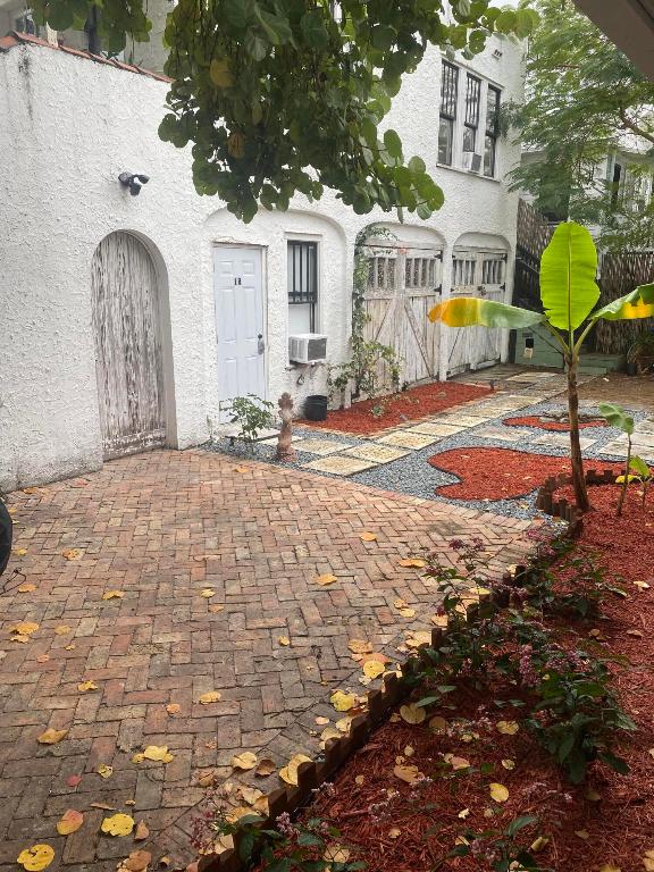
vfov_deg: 67.3
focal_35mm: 26
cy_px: 436
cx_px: 327
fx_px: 655
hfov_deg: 53.1
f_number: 1.8
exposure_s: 1/510
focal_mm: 4.25
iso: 32
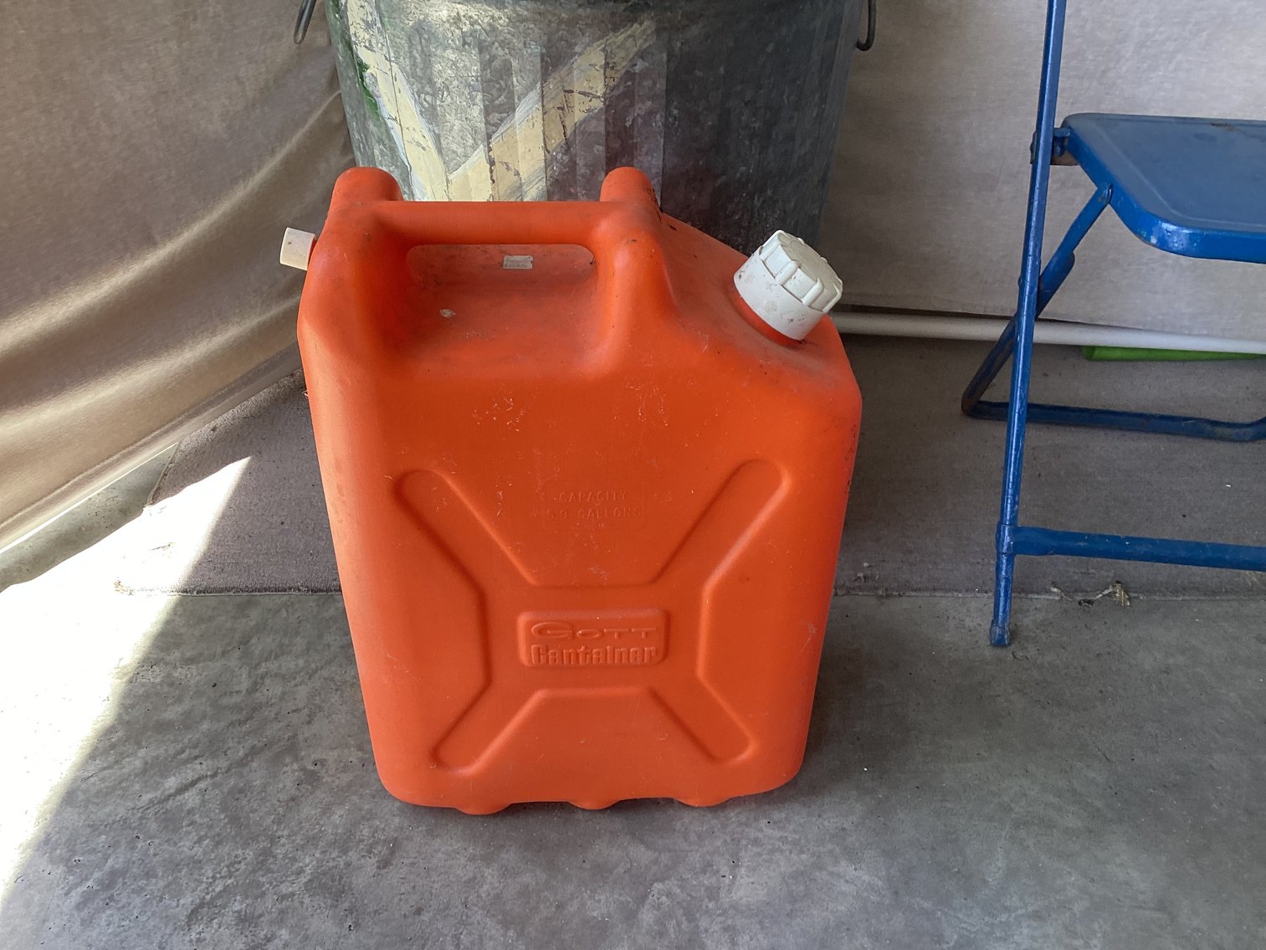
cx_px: 633
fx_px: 1134
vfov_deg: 45.4
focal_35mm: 31
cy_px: 475
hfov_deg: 58.3
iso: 50
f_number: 2.4
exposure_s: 1/120
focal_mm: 3.3
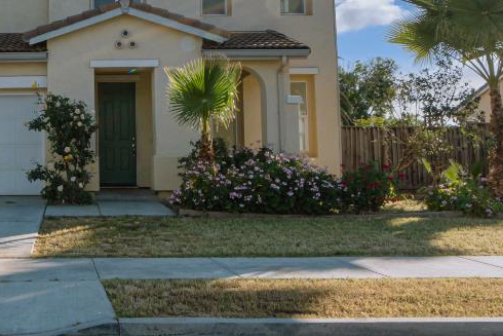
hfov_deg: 36.6
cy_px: 103
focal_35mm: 51
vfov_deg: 26.5
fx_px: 706
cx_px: 44
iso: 200
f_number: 11
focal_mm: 11
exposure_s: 1/200
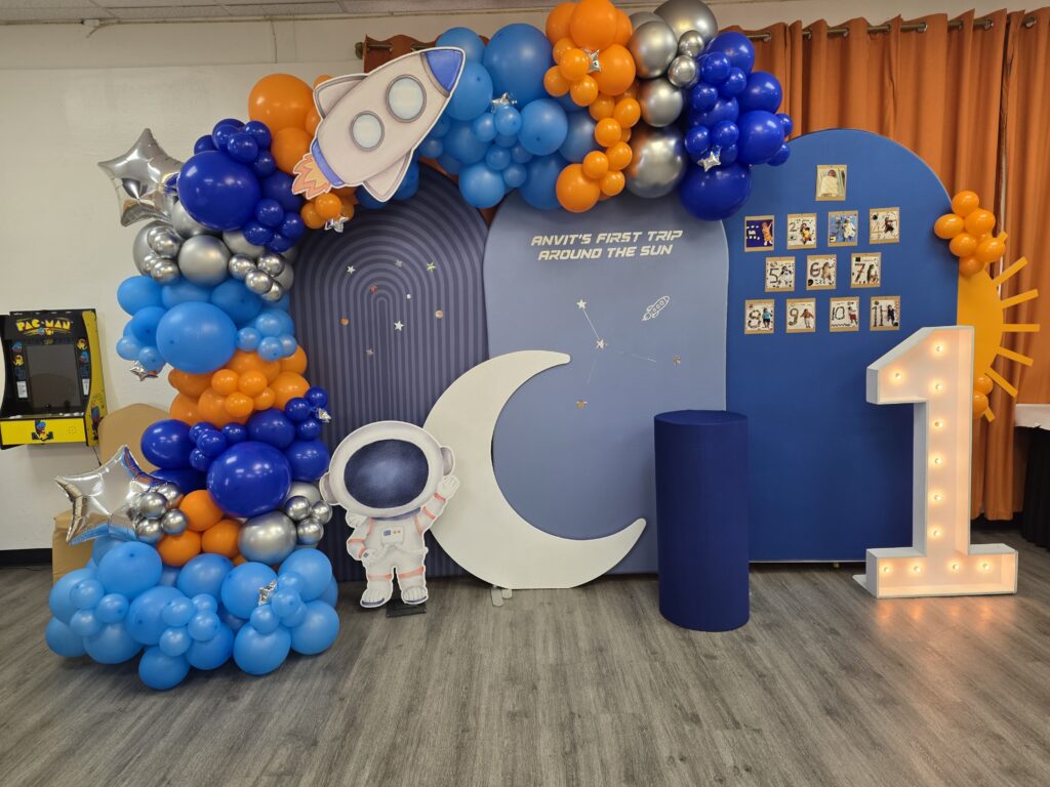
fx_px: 698
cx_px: 525
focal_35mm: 23
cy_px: 394
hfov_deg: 73.9
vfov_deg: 58.9
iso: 160
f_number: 1.7
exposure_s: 1/120
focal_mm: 6.3
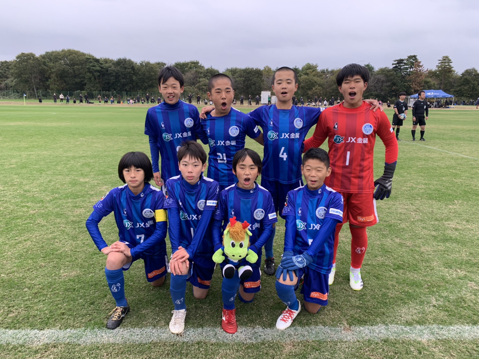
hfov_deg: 67.3
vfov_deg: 53.1
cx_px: 240
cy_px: 180
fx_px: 360
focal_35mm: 26
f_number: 1.8
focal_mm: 4.25
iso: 25
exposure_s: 1/122
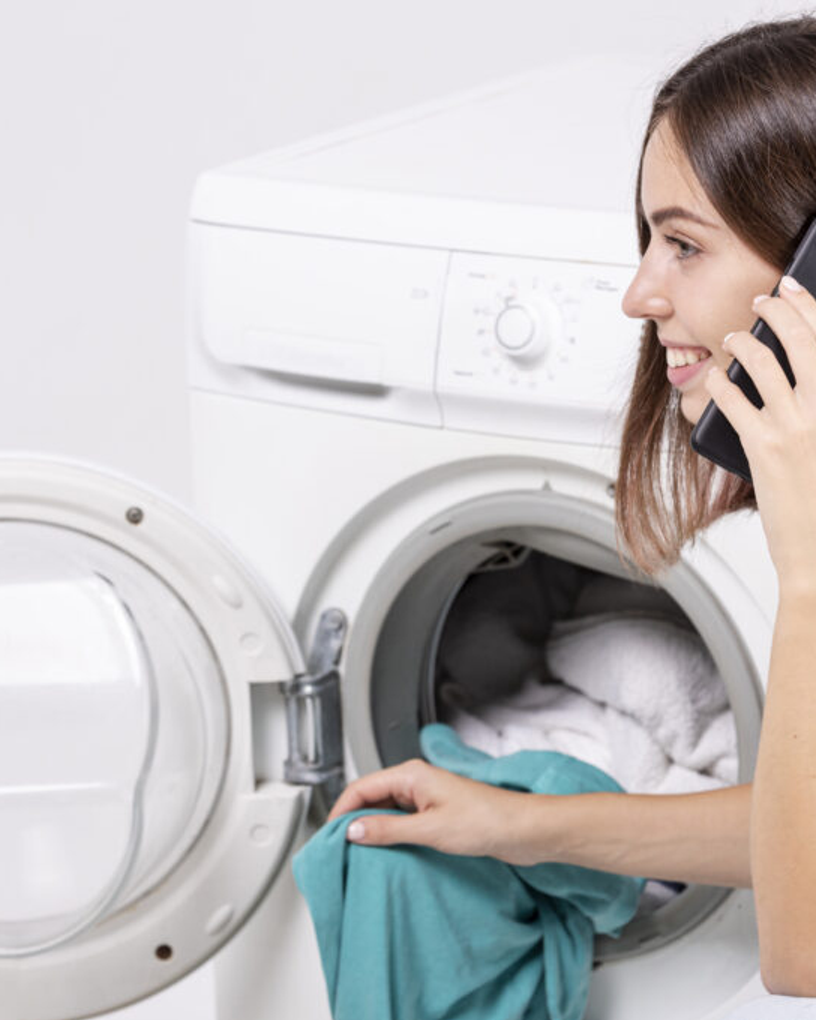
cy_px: 511
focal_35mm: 164
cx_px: 388
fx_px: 4951
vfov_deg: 11.8
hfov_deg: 9.4
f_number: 7.1
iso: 250
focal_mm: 116
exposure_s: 1/160
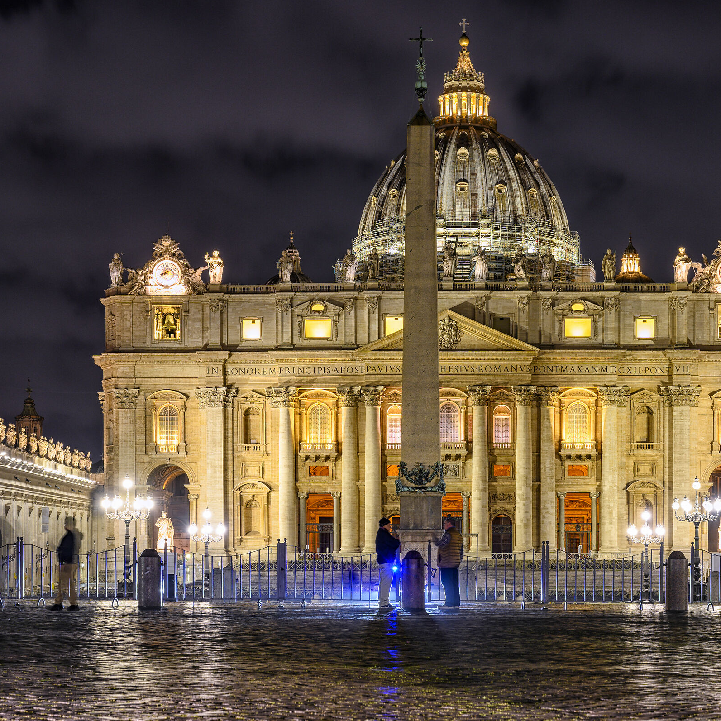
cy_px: 360
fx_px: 1720
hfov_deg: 23.6
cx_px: 426
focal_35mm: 73
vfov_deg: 23.7
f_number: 8
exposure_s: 6
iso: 100
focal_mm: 57
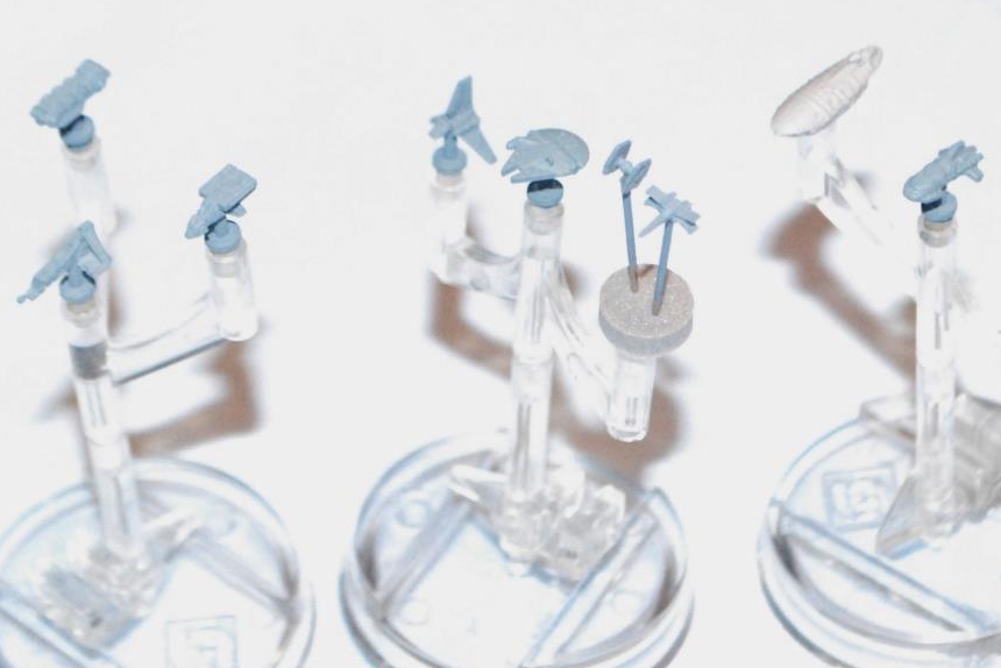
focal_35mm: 75
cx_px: 551
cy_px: 364
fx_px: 2086
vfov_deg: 18.2
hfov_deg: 27.0
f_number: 7.1
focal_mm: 42
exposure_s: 1/80
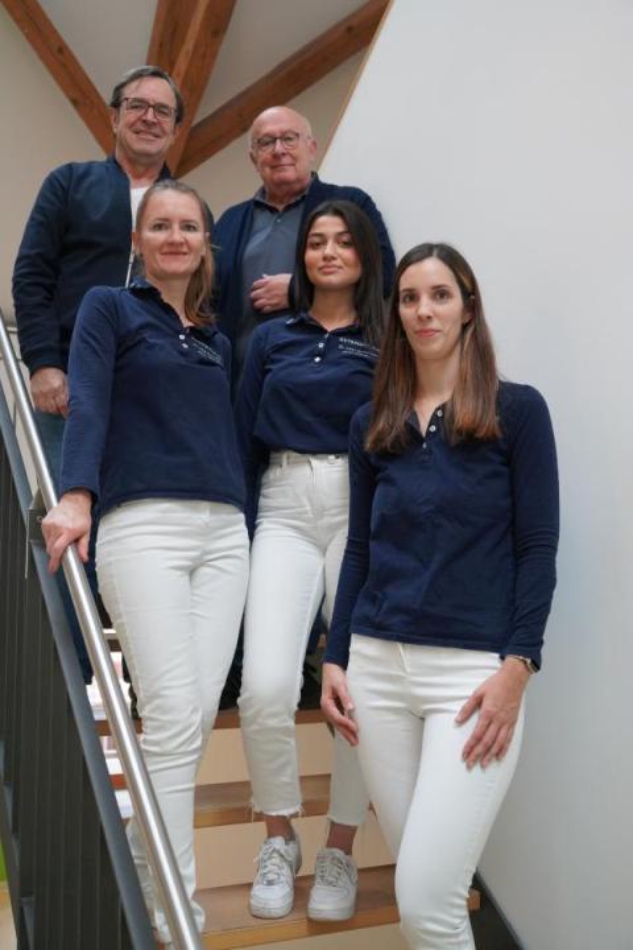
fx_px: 976
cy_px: 475
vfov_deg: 51.9
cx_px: 316
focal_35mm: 37
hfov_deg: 35.9
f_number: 4
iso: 2500
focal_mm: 37
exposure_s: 1/160
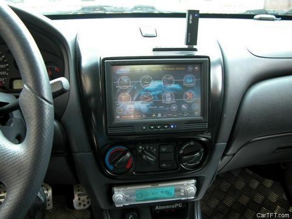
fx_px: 287
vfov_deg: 41.8
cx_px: 146
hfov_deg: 54.0
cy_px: 110
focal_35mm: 34
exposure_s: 1/35.3
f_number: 2.8
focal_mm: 8.9
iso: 100
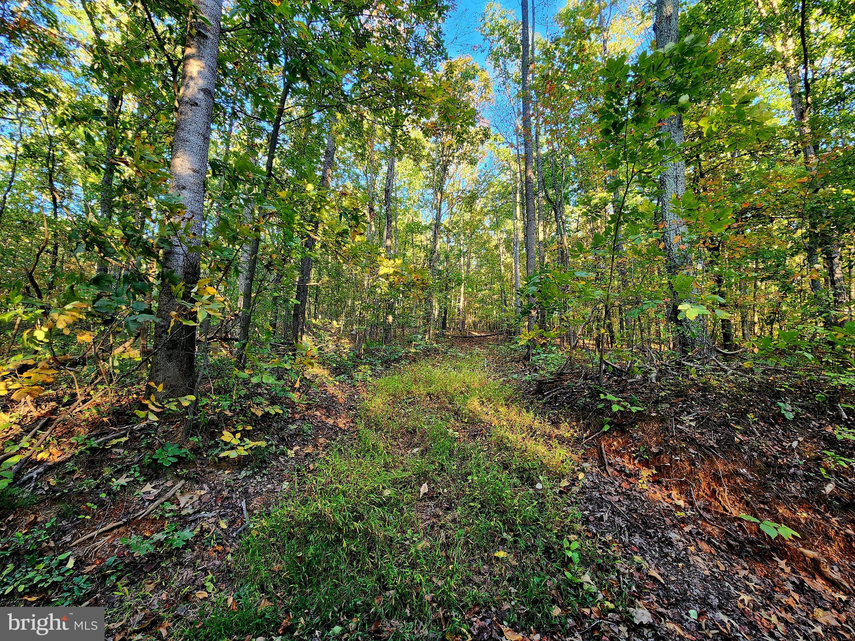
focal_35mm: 13
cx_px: 428
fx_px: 321
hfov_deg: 106.2
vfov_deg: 89.9
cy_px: 320
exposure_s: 1/60.2
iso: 125
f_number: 2.2
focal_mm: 2.2
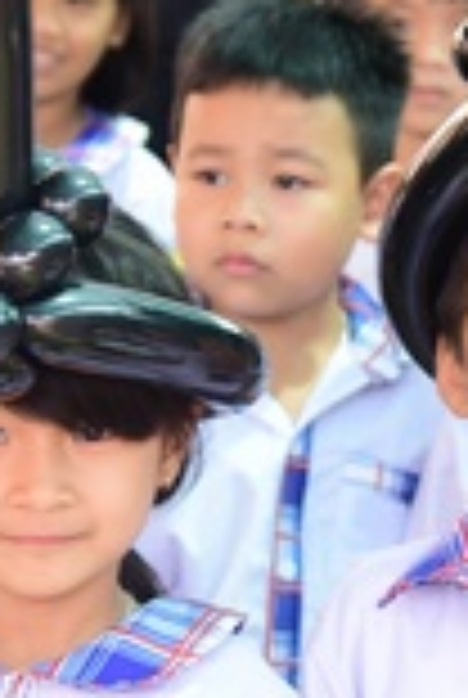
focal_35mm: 230
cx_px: 583
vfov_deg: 8.9
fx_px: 4465
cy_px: 261
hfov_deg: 6.0
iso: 320
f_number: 4
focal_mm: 55
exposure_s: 1/160
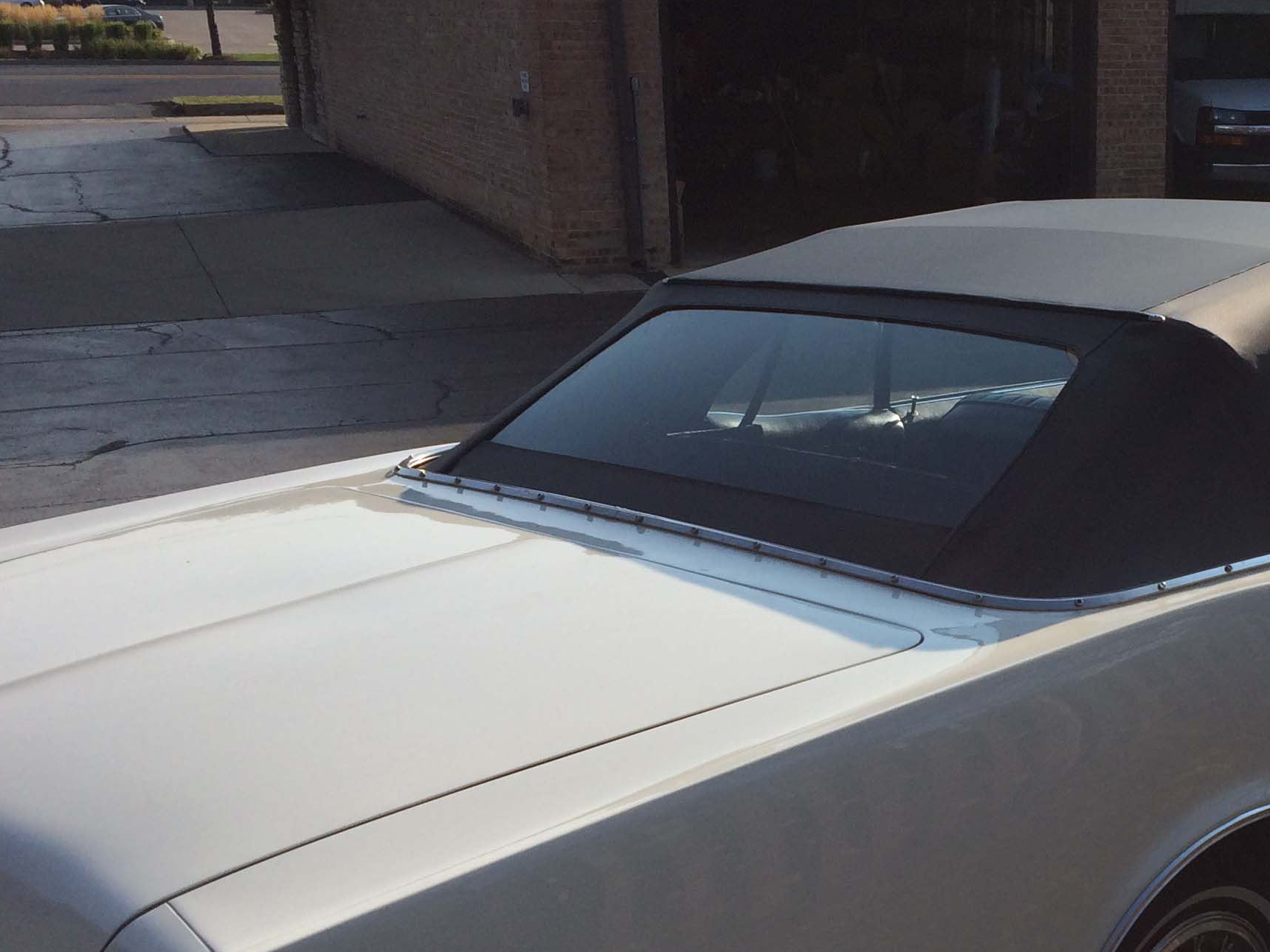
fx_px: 2018
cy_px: 609
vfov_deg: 26.5
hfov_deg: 33.6
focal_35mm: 55
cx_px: 1069
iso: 32
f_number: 2.2
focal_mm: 4.15
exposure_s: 1/2053
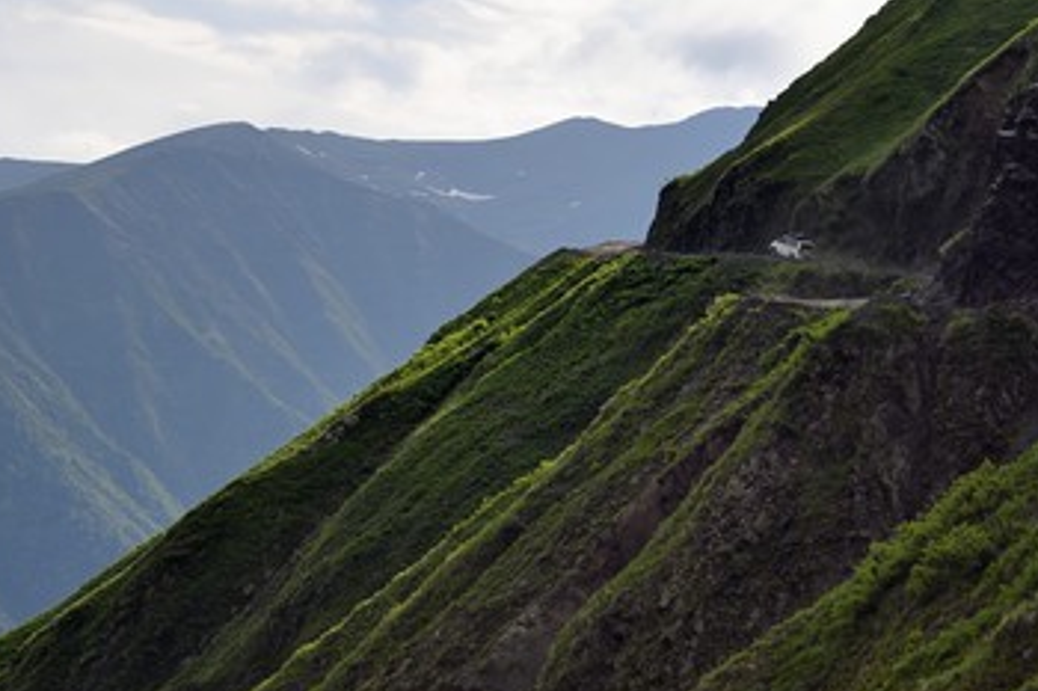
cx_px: 492
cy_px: 409
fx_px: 3631
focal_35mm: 126
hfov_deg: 16.3
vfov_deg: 10.9
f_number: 10
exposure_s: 1/1000
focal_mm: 105
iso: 800
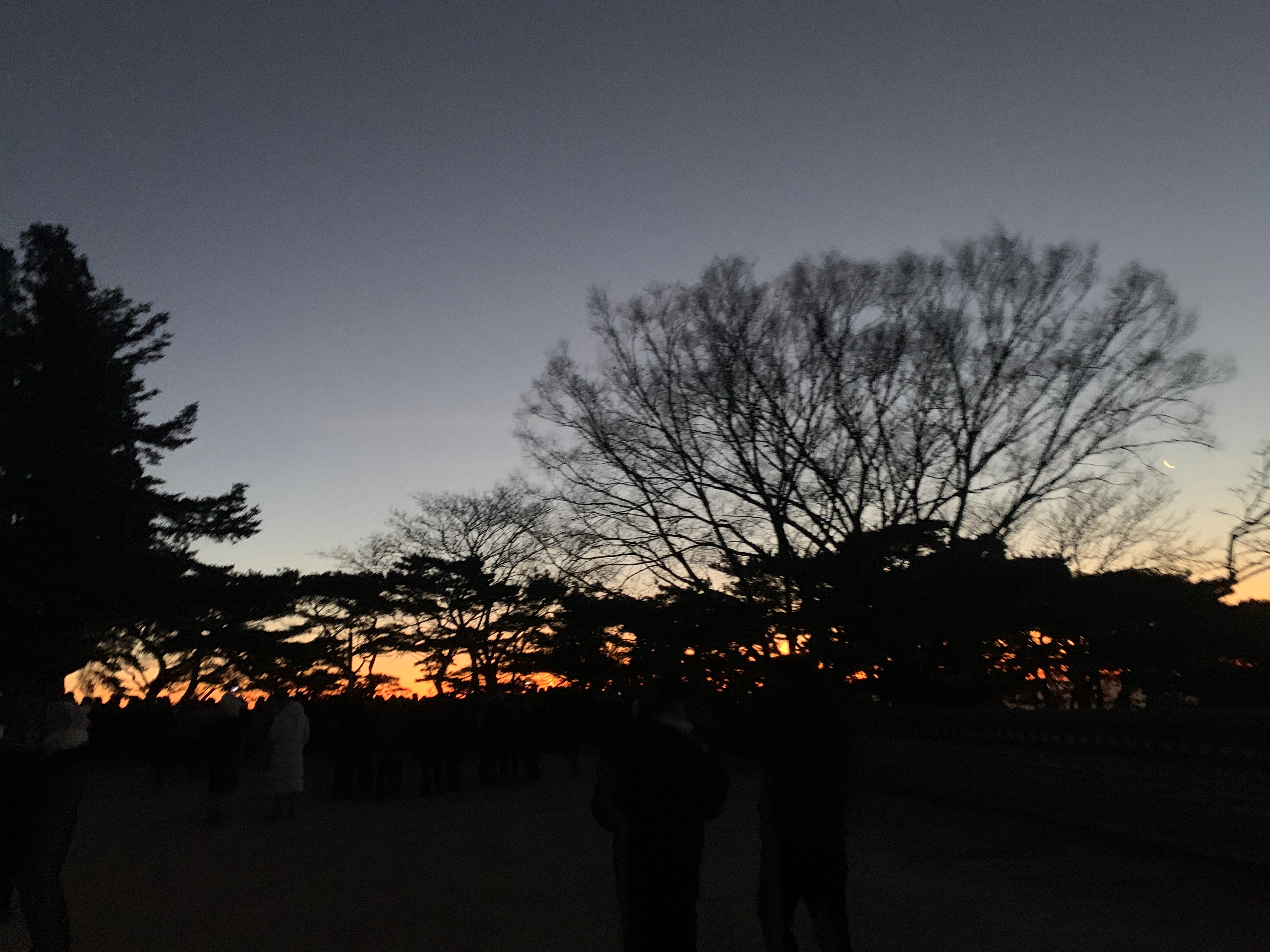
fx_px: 954
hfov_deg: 67.3
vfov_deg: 53.1
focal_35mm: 26
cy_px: 476
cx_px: 635
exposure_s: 1/22
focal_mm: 4.25
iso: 640
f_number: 1.8
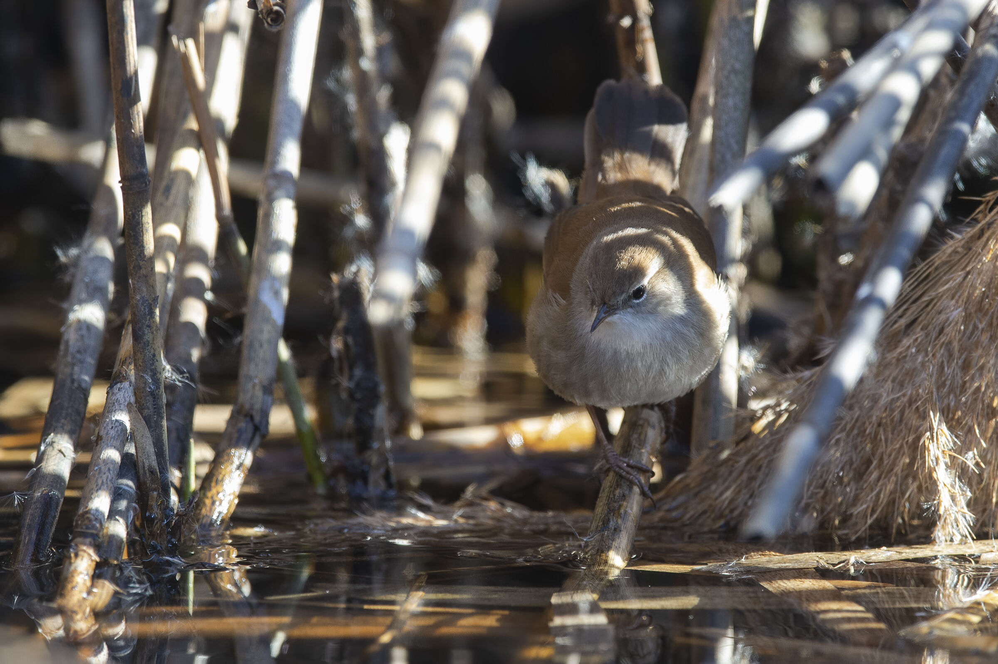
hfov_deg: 2.4
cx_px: 499
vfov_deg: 1.6
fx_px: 23553
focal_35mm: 850
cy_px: 332
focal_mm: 850
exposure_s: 1/400
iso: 2000
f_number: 7.1
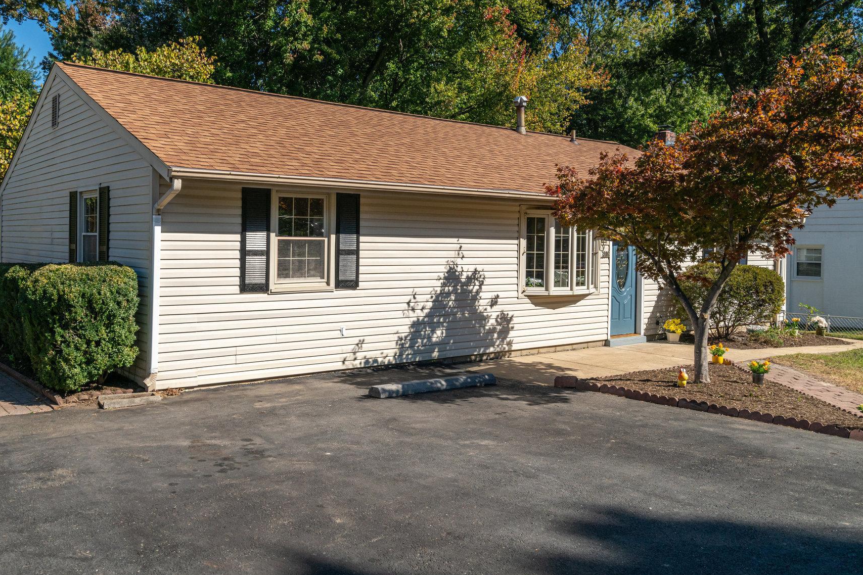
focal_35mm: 30
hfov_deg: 61.4
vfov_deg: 43.5
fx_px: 719
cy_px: 248
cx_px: 347
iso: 800
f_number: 8
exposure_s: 1/2000
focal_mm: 25
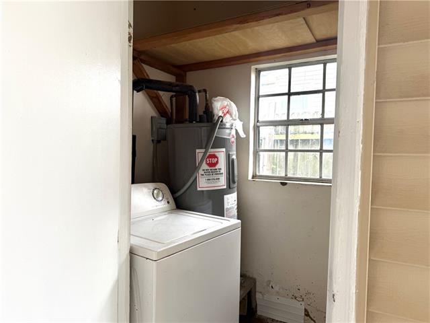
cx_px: 215
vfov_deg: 56.8
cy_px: 162
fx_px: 298
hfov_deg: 71.6
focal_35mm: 24
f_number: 1.78
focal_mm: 6.76
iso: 100
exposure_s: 1/121
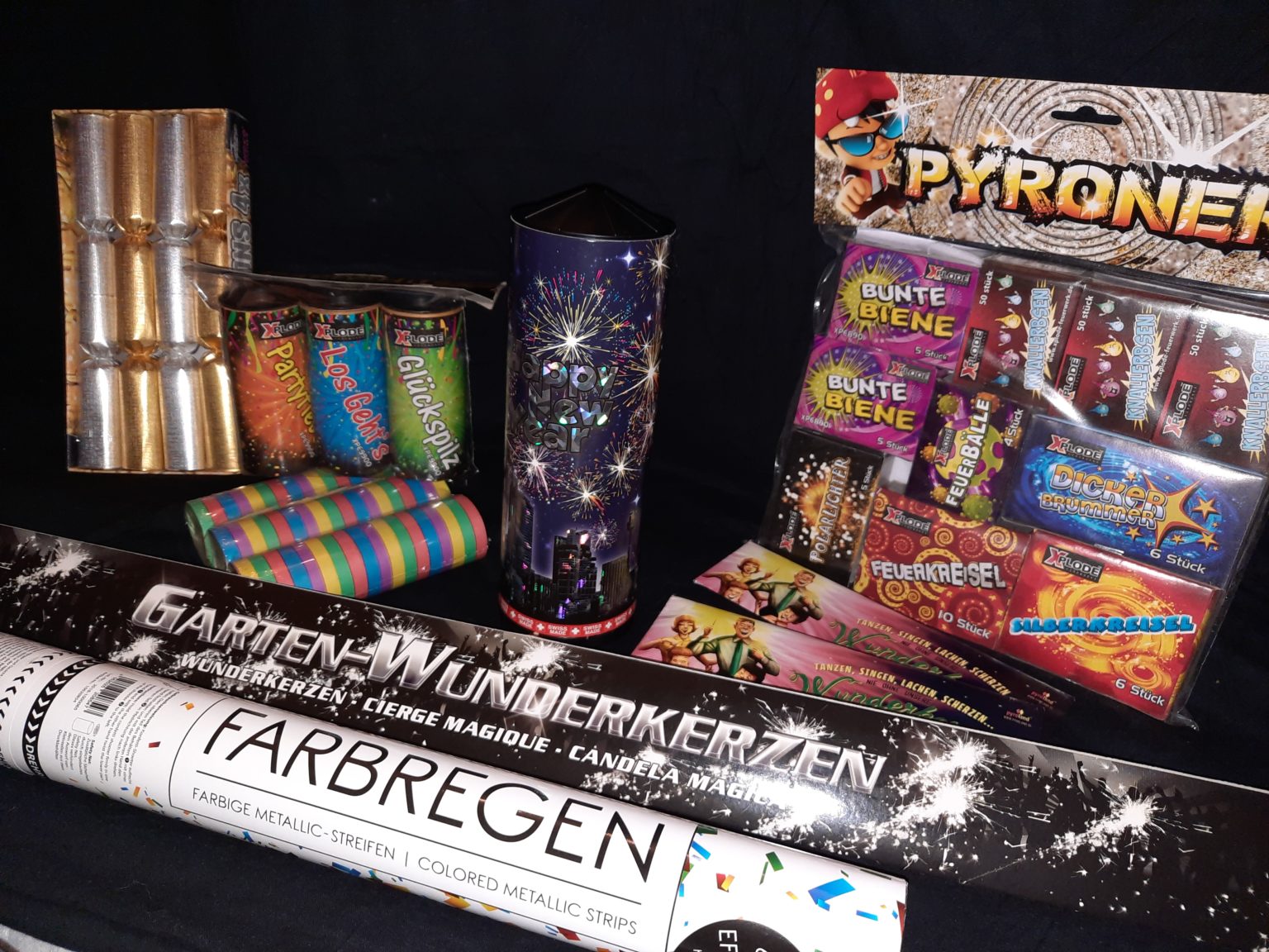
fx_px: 916
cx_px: 634
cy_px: 476
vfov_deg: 54.9
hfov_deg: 69.4
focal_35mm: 25
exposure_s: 1/17
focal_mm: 4.6
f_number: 2
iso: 1250
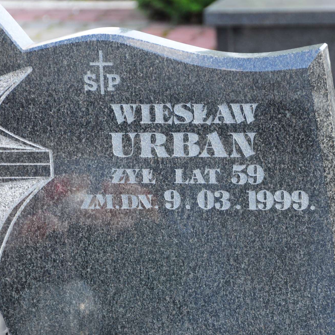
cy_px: 158
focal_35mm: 232
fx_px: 2540
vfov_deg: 7.5
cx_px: 181
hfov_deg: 7.5
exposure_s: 1/80
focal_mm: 112
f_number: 7.1
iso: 320
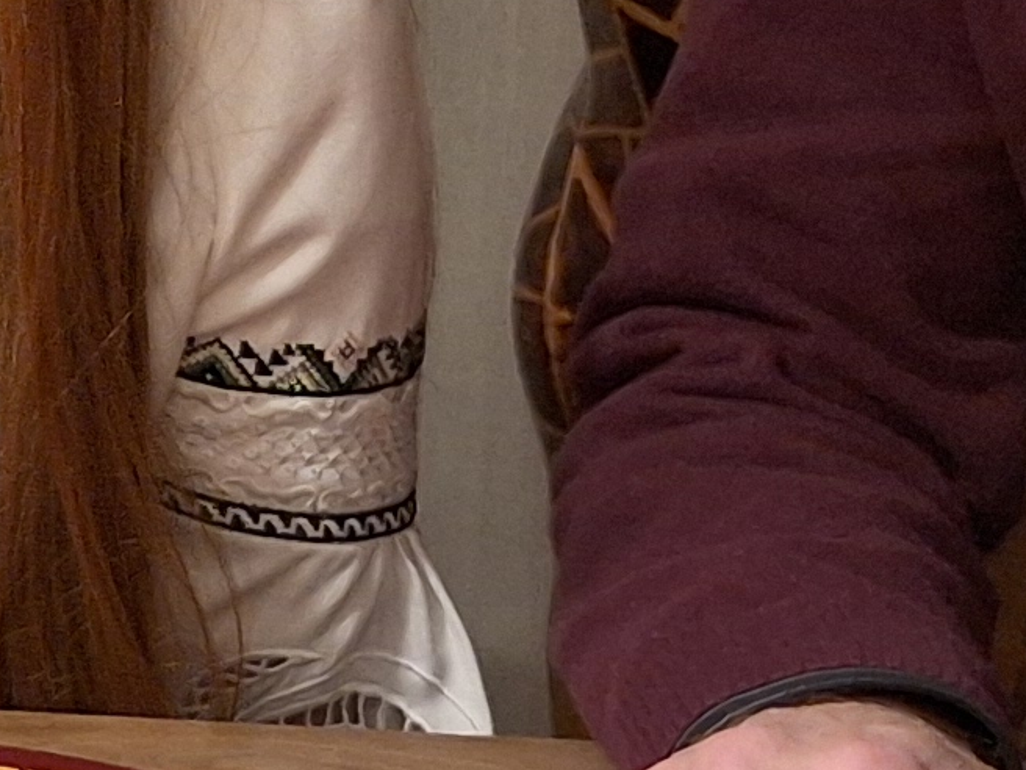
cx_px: -1018
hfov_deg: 12.2
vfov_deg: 10.3
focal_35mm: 143
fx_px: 4238
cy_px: -81
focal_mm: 5.54
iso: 250
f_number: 1.8
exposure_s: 1/33
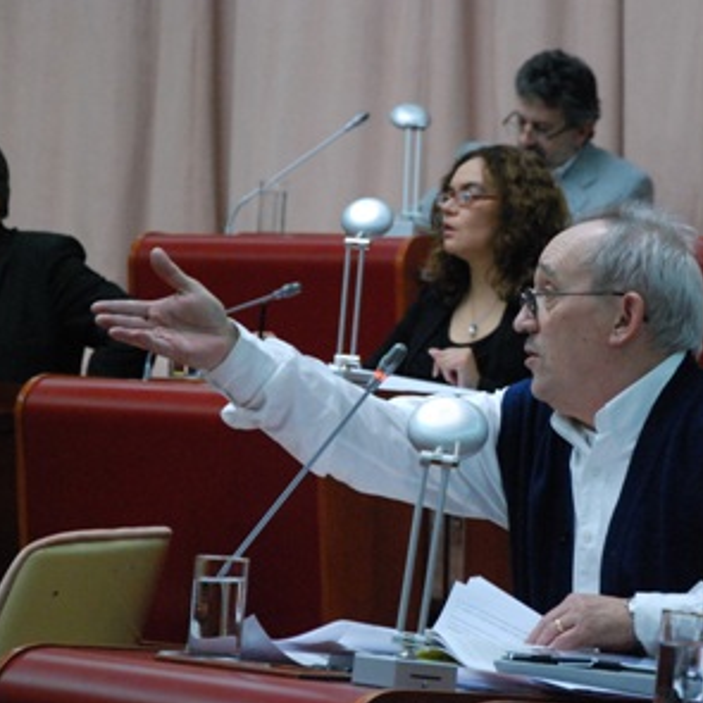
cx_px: 431
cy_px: 353
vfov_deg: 9.8
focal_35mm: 178
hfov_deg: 9.8
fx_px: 4090
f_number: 5.6
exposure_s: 1/30
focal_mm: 92
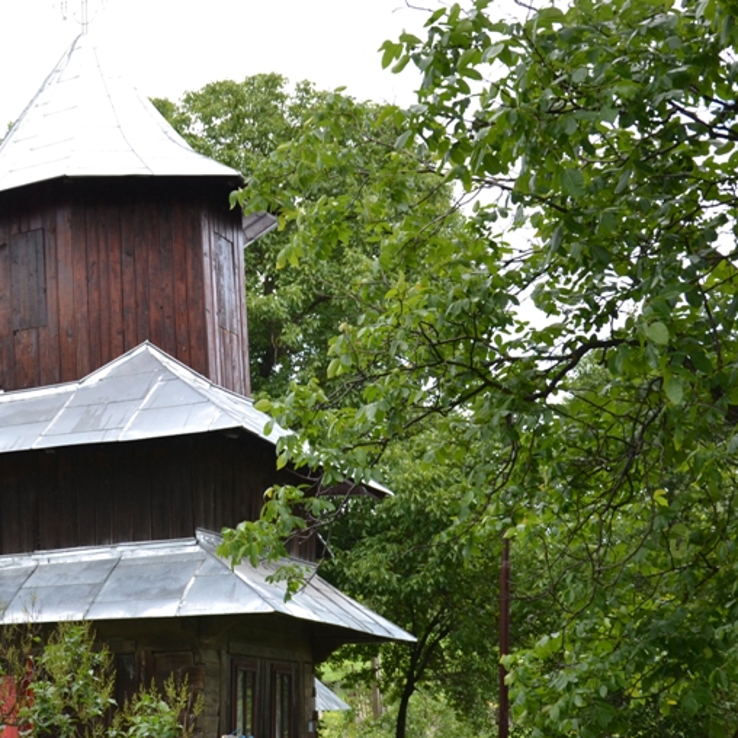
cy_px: 422
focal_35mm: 72
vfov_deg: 24.0
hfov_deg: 23.2
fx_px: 1737
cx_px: 36
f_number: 5
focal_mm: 28
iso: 100
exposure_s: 1/200
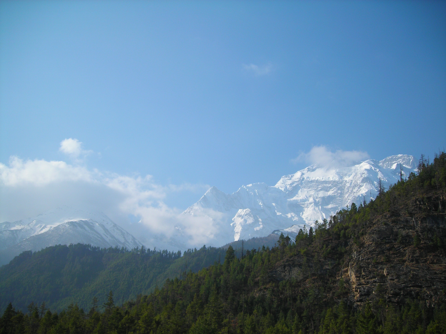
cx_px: 223
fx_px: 490
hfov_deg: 49.0
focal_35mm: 38
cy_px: 167
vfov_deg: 37.7
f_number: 6.4
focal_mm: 6.3
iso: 50
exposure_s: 1/168
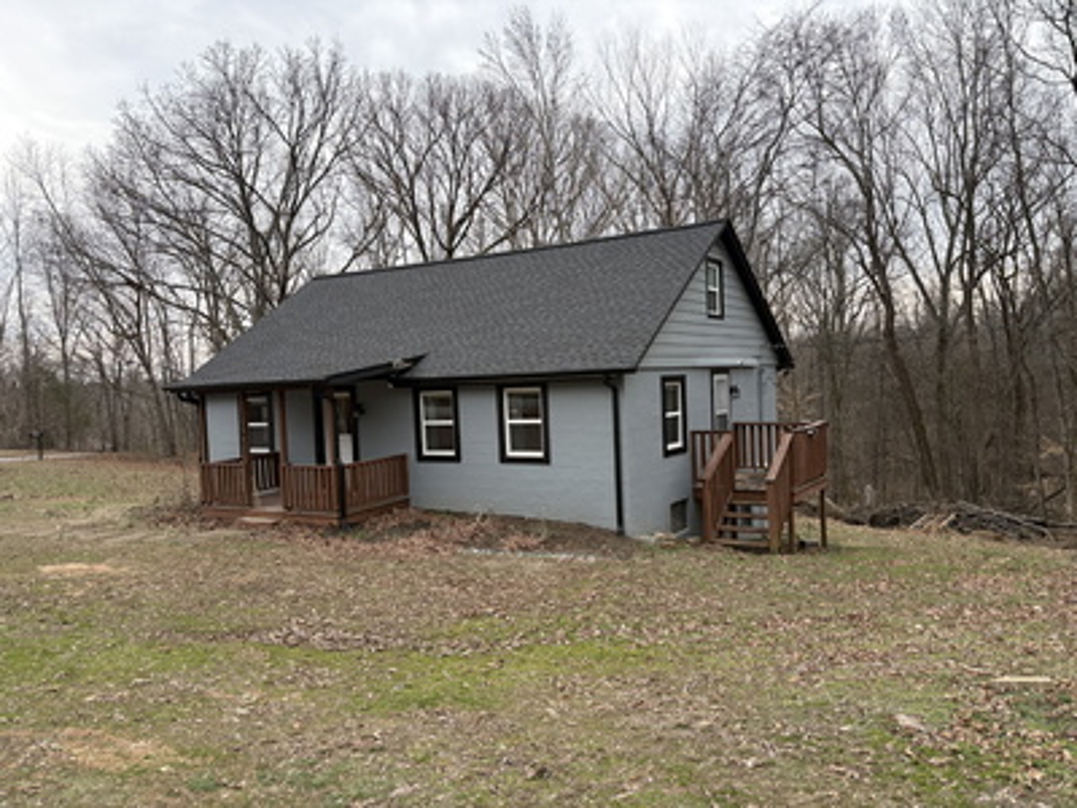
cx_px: 538
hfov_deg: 67.3
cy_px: 404
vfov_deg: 53.1
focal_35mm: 26
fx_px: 809
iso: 64
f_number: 1.6
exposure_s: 1/1706
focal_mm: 5.96
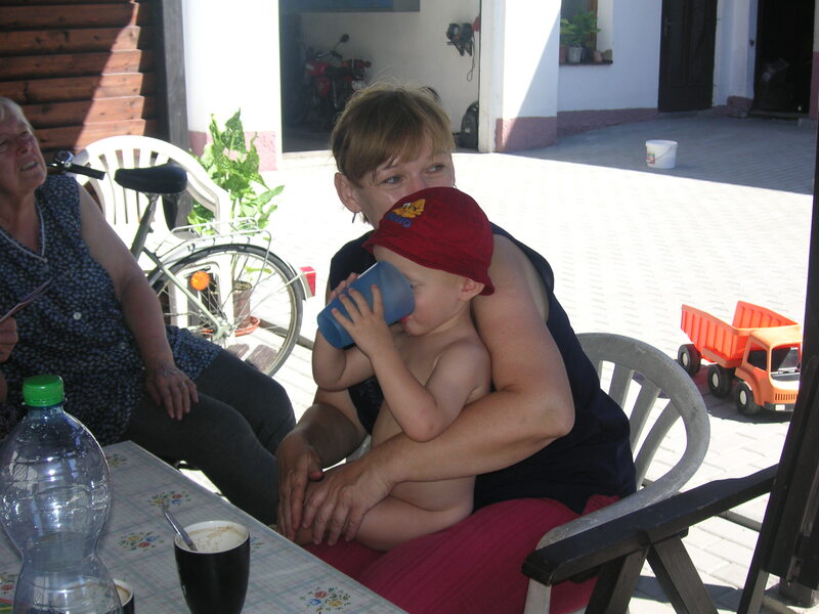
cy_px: 307
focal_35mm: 47
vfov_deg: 30.9
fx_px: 1112
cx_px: 410
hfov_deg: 40.4
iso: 50
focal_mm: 7.8
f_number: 3.3
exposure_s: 1/250
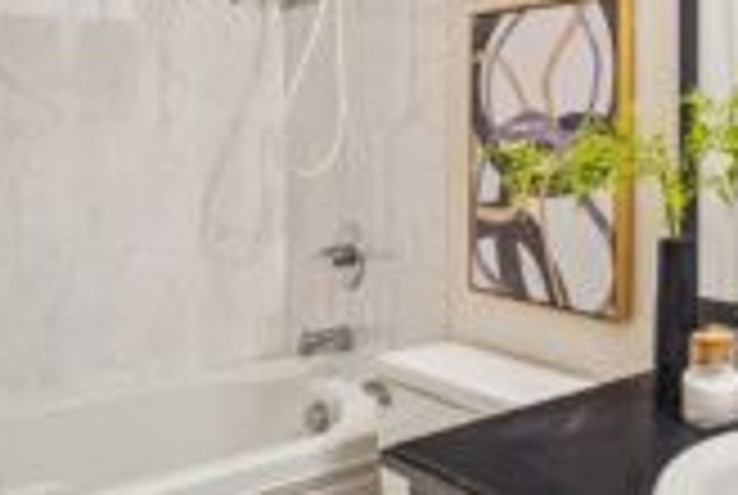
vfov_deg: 34.0
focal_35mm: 39
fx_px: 801
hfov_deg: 47.0
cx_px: 585
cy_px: 160
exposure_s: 1/30
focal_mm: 16
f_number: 8
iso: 1600
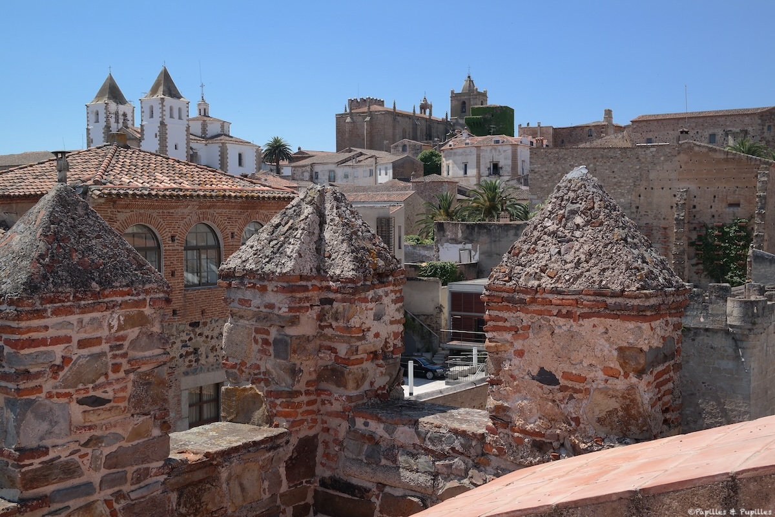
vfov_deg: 33.4
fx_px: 861
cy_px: 258
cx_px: 388
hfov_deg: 48.5
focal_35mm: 40
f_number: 6.3
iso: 100
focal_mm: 26
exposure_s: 1/250
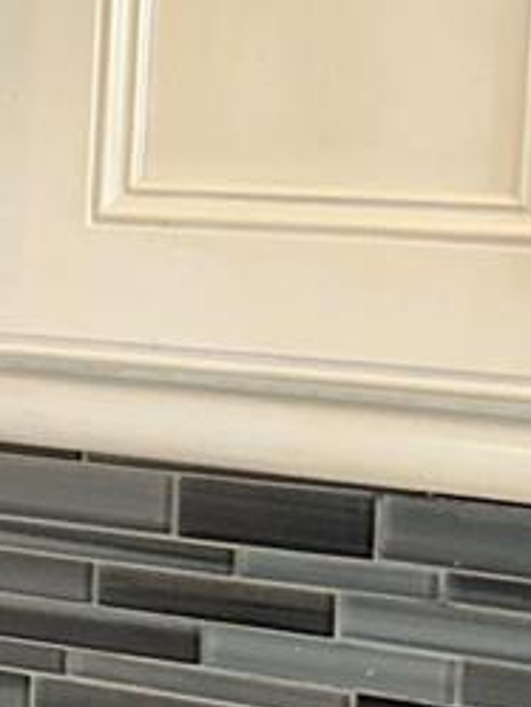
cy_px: 358
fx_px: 3024
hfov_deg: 8.7
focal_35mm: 148
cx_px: -909
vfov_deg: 13.3
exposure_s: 1/120
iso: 100
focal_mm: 6.86
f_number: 1.78
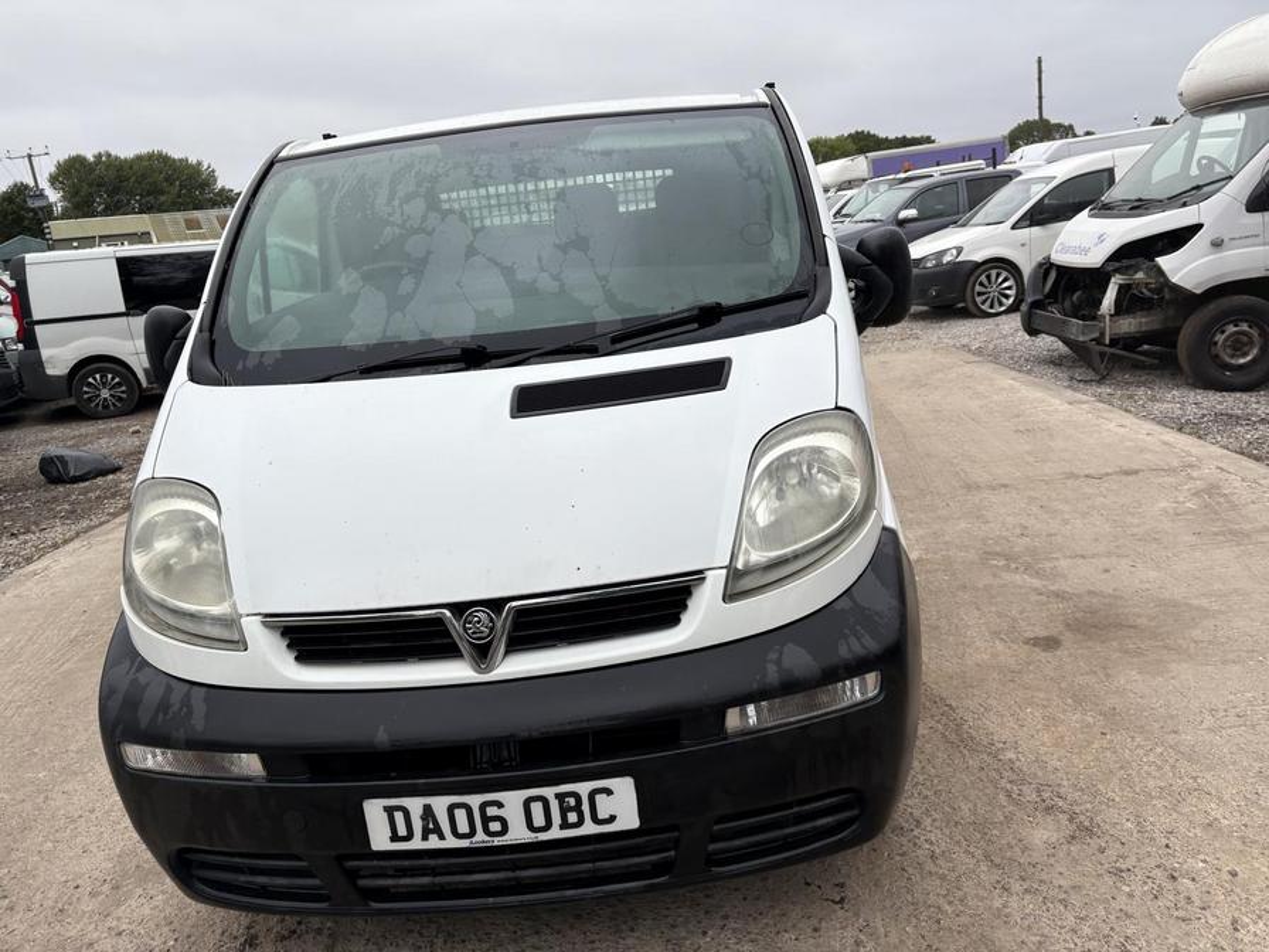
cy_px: 476
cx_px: 634
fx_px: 953
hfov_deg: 67.3
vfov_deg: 53.1
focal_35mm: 26
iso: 50
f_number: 1.6
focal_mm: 5.96
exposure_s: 1/810
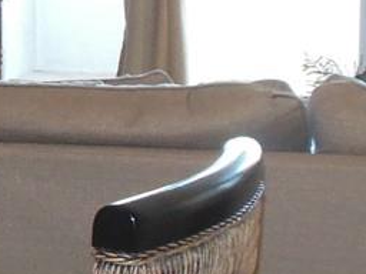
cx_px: -478
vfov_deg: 9.5
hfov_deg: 10.9
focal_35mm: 156
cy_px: 121
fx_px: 1649
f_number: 3.2
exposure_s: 1/25
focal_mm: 4.5
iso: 250
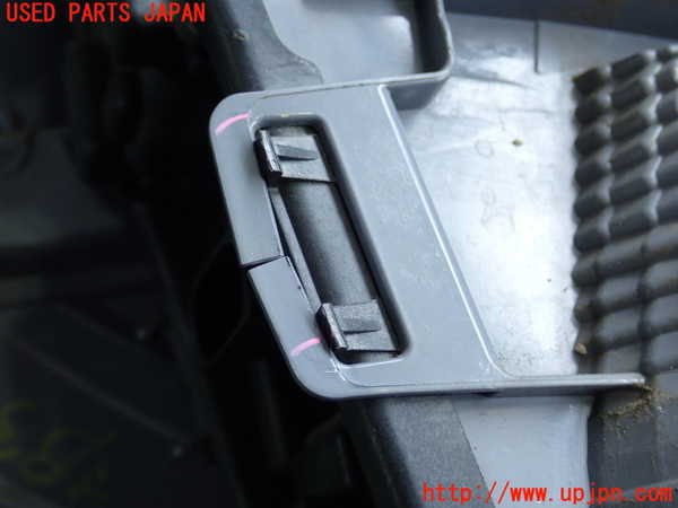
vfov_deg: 29.7
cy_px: 254
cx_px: 339
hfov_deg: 38.9
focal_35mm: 49
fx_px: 960
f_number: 3.2
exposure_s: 1/50
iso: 200
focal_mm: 8.99
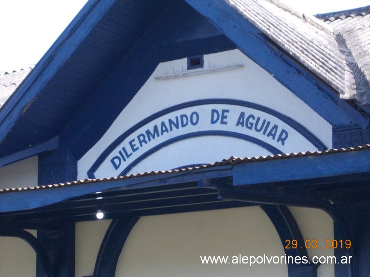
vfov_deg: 10.6
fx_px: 1496
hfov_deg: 14.1
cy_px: 138
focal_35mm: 140
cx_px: 185
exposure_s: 1/160
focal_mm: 20
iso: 200
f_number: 6.8
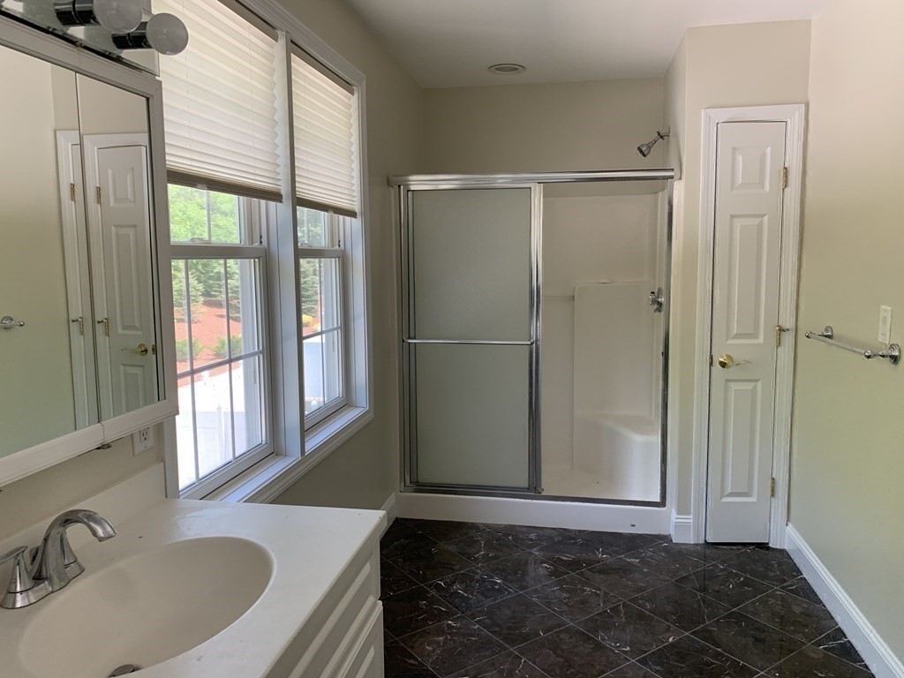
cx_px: 452
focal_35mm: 26
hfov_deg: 67.3
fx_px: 679
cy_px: 339
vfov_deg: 53.1
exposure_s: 1/121
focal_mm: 4.25
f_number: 1.8
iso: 80
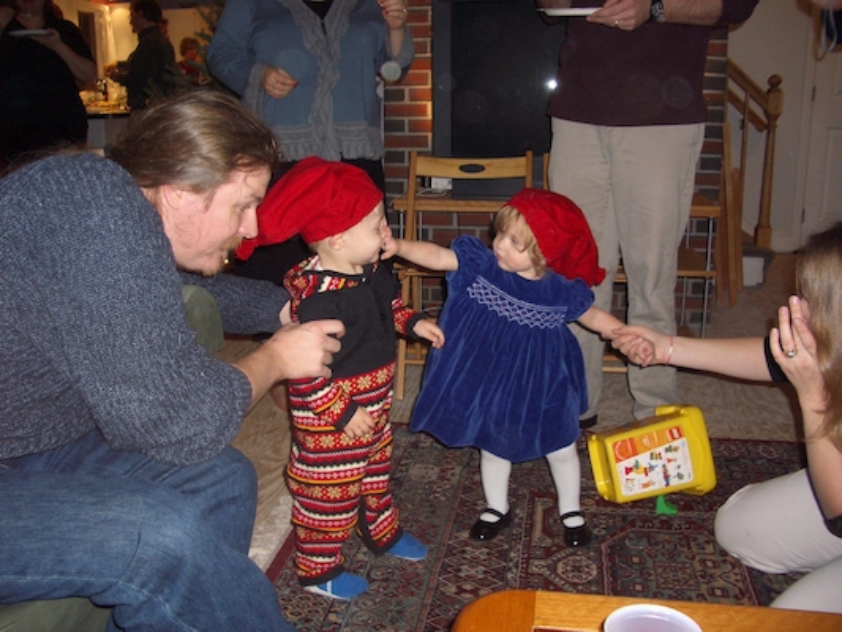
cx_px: 421
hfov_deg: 52.6
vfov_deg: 40.7
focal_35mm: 35
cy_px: 316
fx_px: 852
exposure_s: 1/60
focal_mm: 5.8
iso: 100
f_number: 2.6
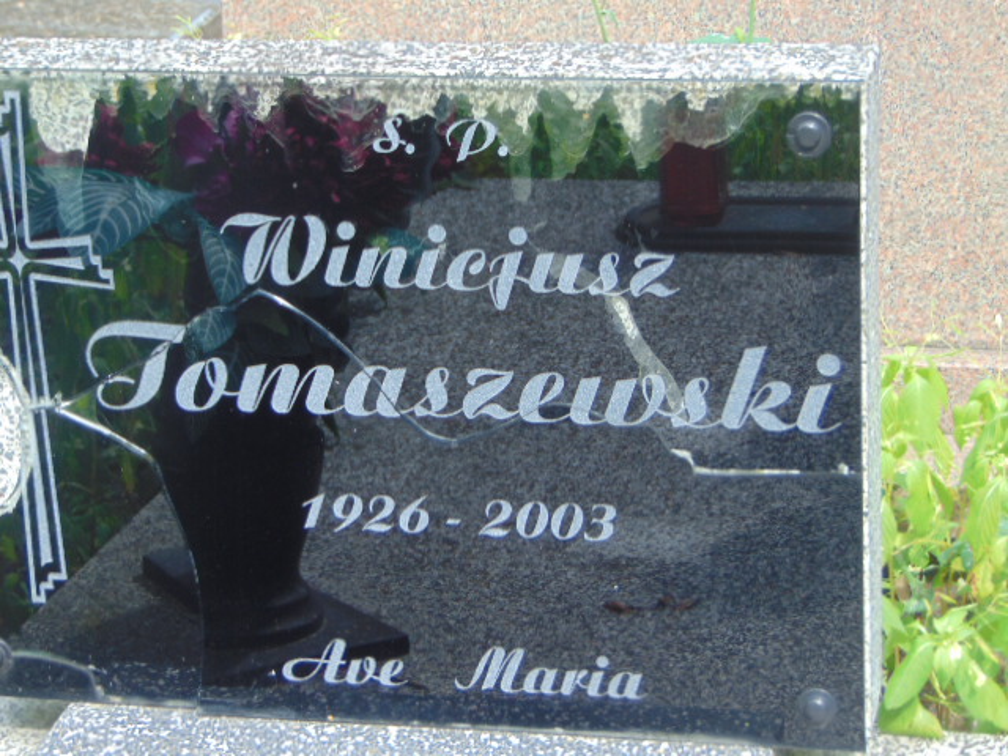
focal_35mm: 108
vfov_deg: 13.7
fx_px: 3145
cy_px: 378
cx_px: 504
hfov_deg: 18.2
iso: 80
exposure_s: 1/100
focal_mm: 19.4
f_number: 3.9
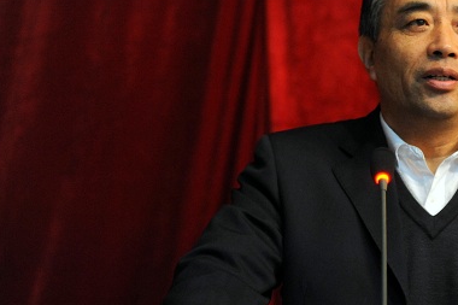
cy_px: 165
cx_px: 363
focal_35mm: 104
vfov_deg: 13.2
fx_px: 1322
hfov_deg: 19.5
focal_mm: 62
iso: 3200
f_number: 2.8
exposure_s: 1/25
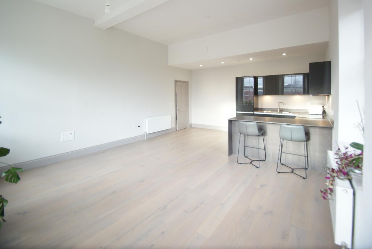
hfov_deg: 94.9
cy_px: 124
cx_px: 186
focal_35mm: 16
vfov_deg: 72.2
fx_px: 171
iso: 200
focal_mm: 11
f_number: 3.5
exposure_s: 1/30
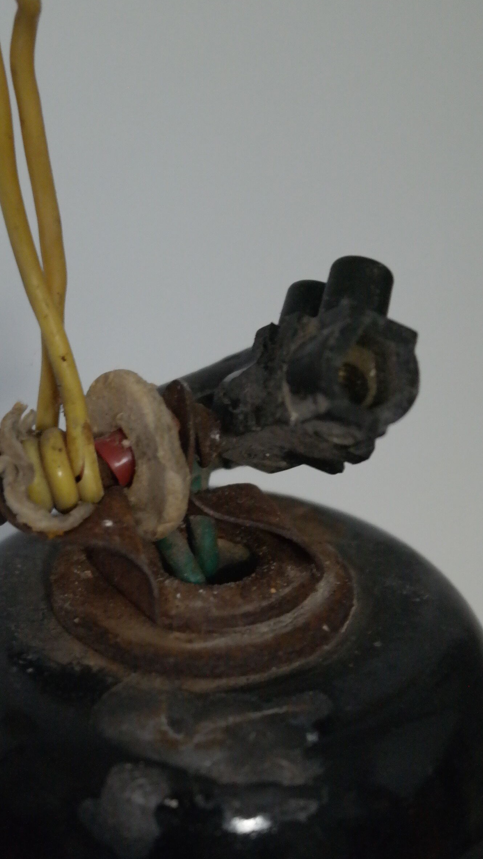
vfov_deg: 23.4
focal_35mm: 91
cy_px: 481
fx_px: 2072
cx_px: 209
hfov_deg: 13.3
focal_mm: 45
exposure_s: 1/30
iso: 3200
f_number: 5
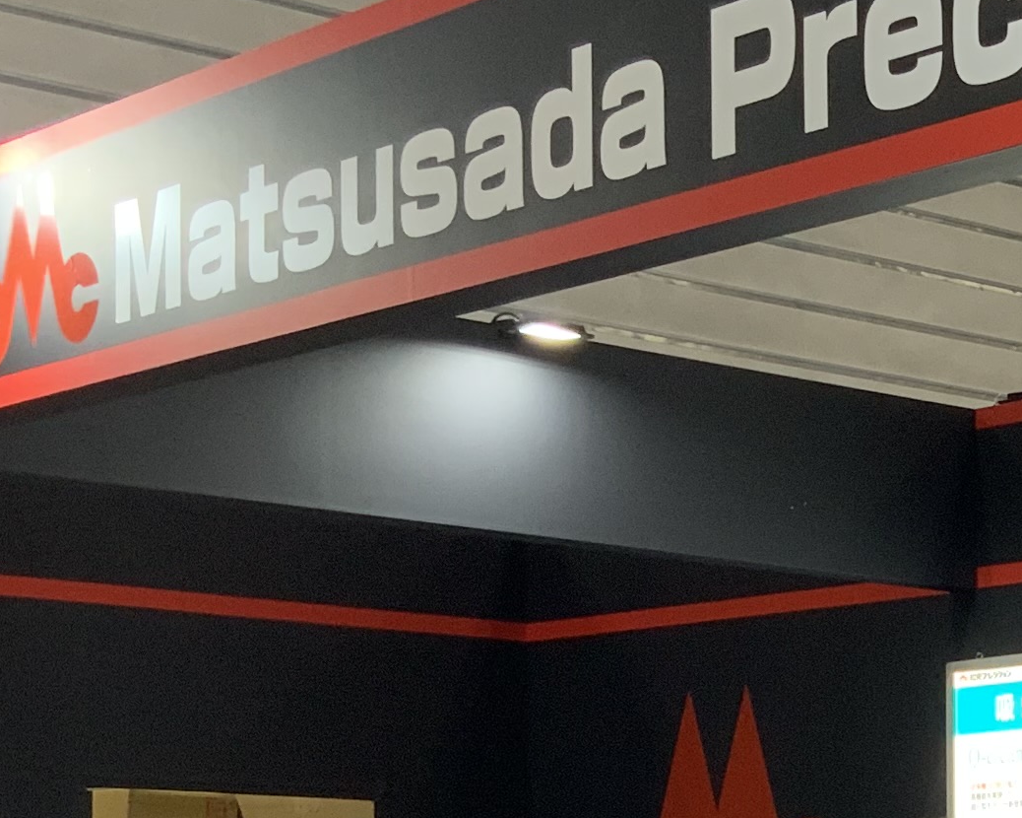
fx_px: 3327
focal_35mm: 110
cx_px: 1348
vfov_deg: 13.6
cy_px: 977
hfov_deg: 16.5
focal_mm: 3
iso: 64
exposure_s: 1/100
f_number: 1.8
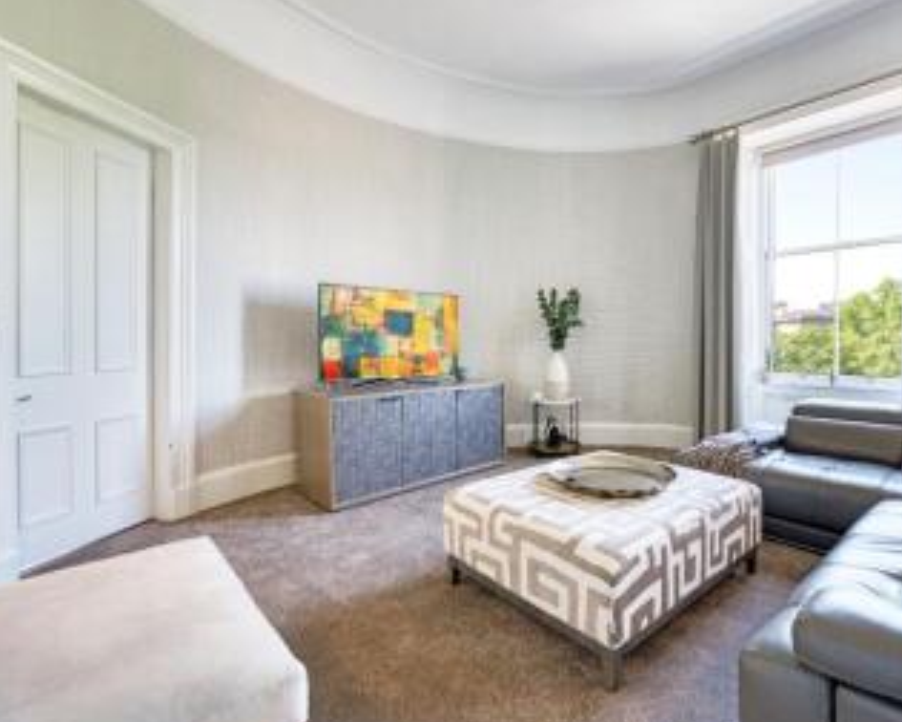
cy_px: 348
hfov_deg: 88.8
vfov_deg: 76.9
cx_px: 530
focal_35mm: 17
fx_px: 454
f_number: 3.5
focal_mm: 12
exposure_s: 1/50
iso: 100
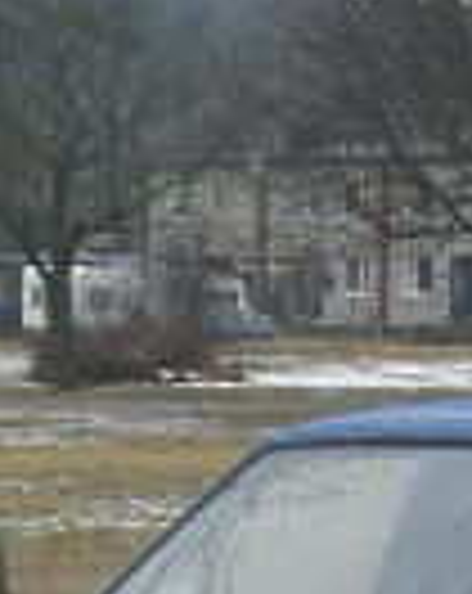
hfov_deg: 7.3
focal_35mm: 209
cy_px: 819
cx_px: 490
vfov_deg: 9.1
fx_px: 3662
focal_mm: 9
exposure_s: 1/64.1
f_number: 2.9
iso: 100
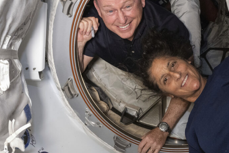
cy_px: 97
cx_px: 130
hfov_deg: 47.3
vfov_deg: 32.5
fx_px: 261
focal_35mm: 41
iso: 5000
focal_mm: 24
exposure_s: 1/80
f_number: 11
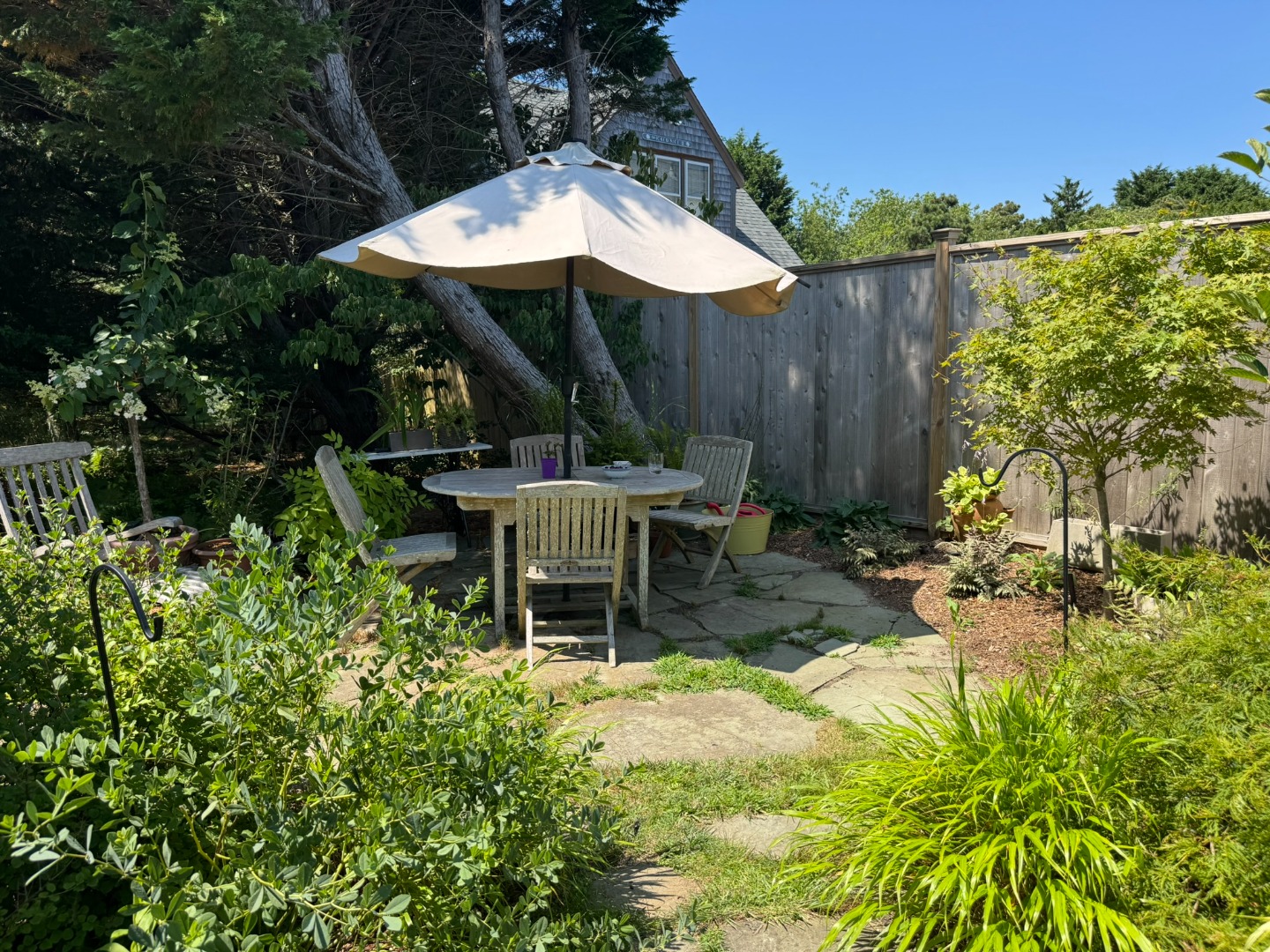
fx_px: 881
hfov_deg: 71.6
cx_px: 635
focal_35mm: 24
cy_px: 476
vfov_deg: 56.8
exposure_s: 1/1923
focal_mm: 6.76
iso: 80
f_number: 1.78
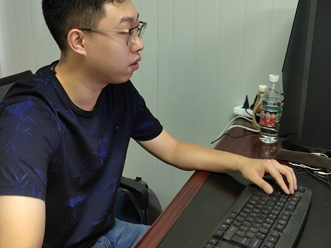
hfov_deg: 46.8
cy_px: 90
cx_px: 178
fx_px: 382
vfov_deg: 35.7
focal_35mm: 40
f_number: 1.9
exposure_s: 1/50
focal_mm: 5.52
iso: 1825
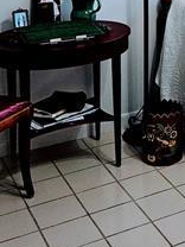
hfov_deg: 16.1
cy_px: -31
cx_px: 266
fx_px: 606
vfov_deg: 21.7
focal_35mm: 85
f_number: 1.8
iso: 125
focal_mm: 5.4
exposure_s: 1/180
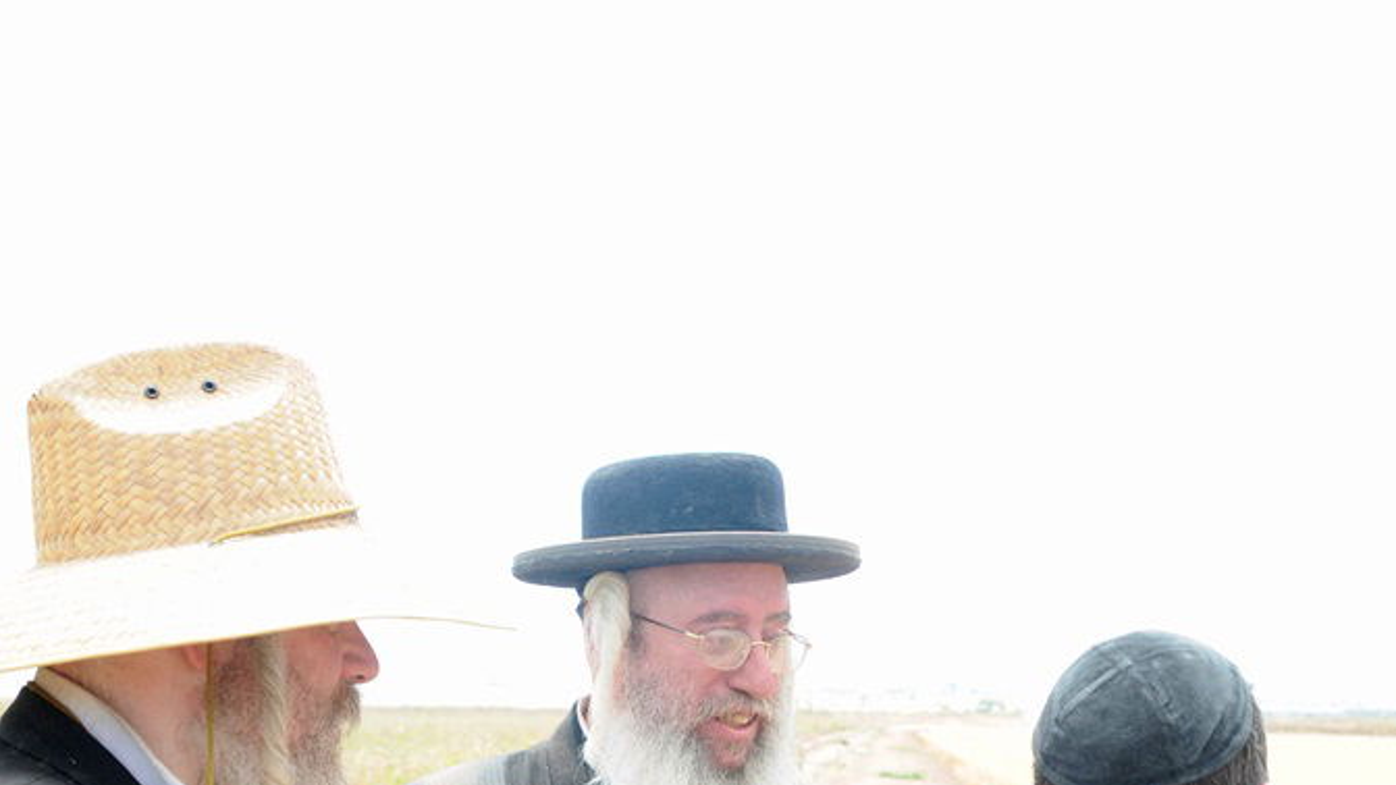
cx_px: 704
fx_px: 2480
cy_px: 1016
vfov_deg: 17.0
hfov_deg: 31.4
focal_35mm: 67
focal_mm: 28
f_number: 5
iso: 250
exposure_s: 1/100
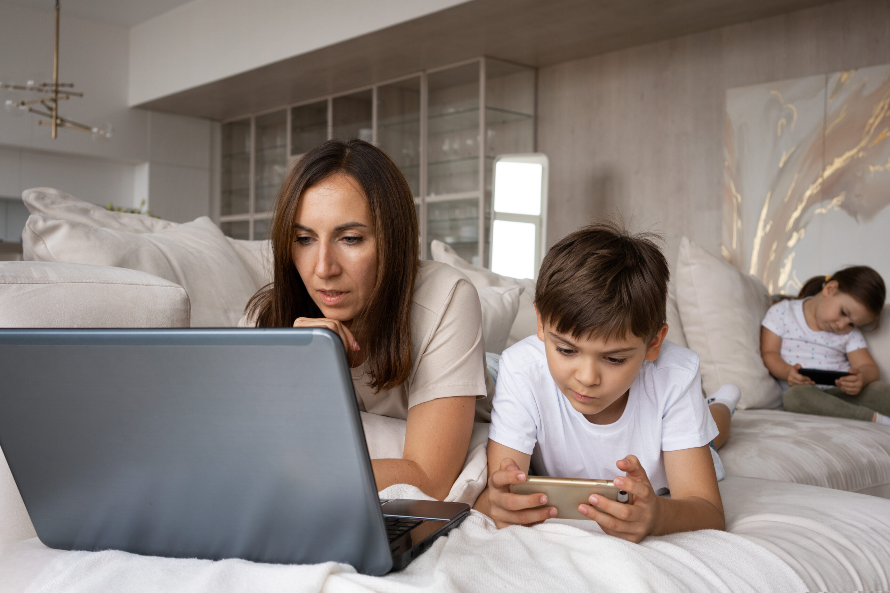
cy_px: 296
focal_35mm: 35
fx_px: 865
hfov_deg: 54.4
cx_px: 445
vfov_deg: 37.9
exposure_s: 1/200
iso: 640
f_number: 5
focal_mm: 35
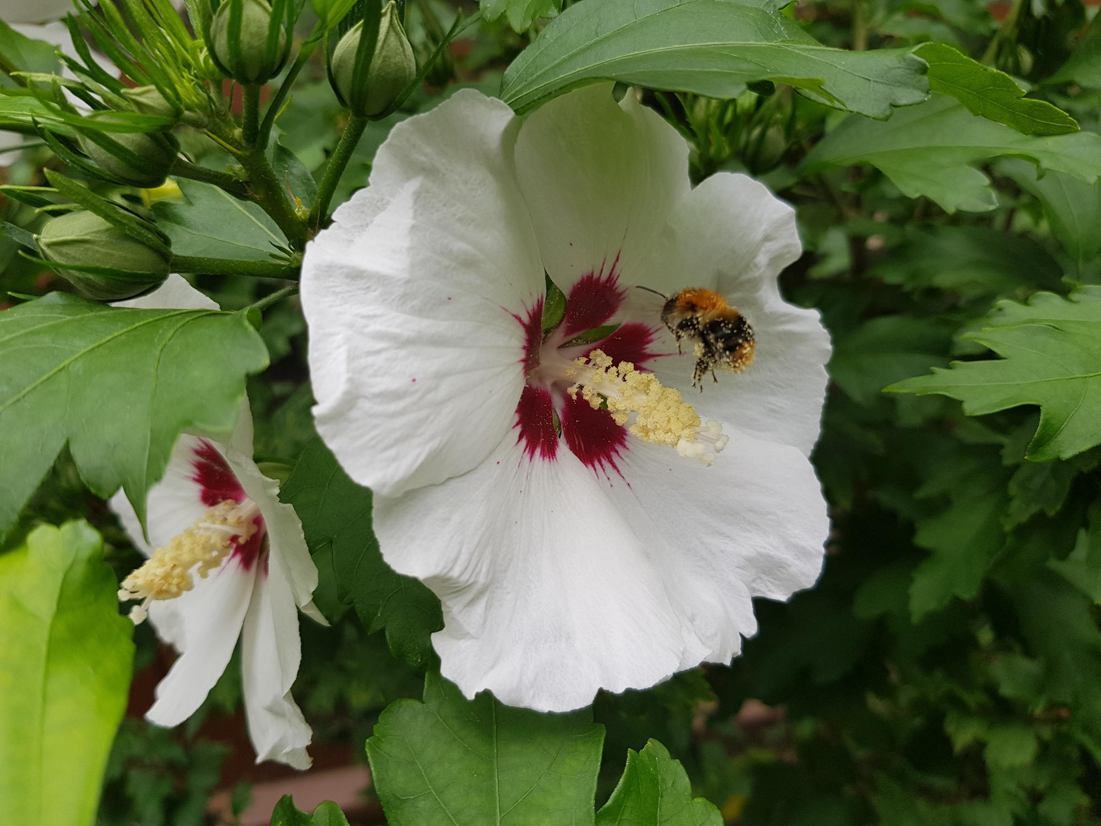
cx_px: 550
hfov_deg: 67.3
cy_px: 413
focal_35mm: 26
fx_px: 827
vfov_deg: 53.1
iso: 40
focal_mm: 4.2
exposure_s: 1/419
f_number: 1.7
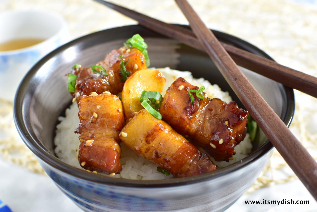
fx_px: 462
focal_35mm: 52
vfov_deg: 25.8
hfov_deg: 37.8
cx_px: 158
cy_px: 106
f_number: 6.3
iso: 100
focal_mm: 35
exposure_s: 1
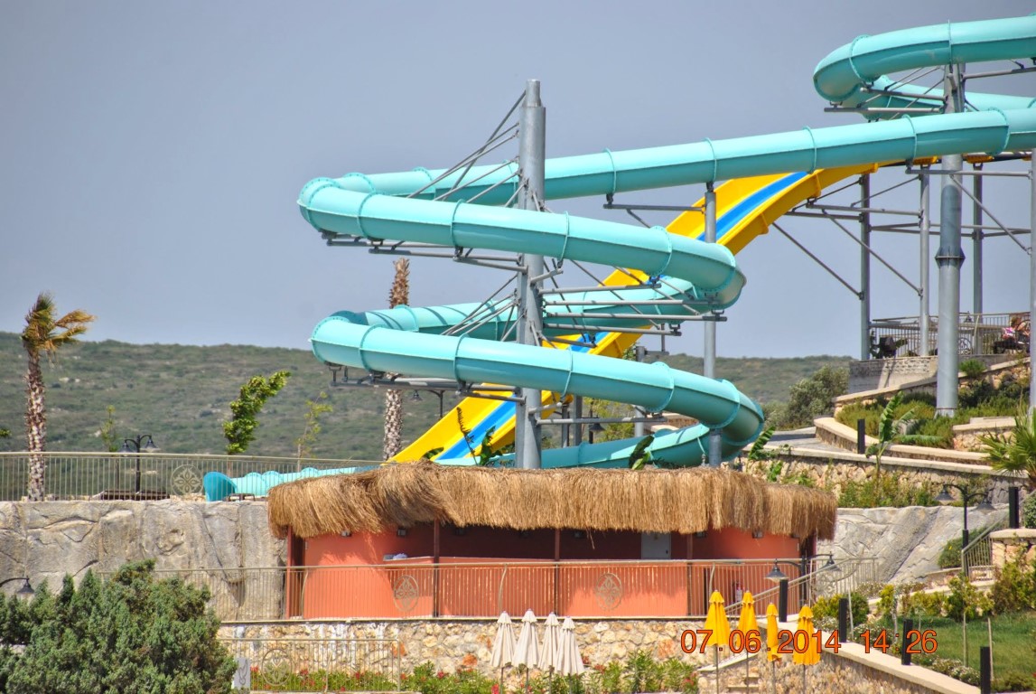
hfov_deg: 6.9
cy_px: 347
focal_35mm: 300
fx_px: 8644
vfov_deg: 4.6
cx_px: 518
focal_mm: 200
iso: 200
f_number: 5.6
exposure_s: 1/1000
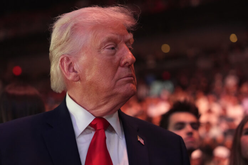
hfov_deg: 28.8
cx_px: 124
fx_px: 482
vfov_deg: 19.5
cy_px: 82
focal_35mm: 70
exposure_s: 1/500
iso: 5000
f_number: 2.8
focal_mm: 70
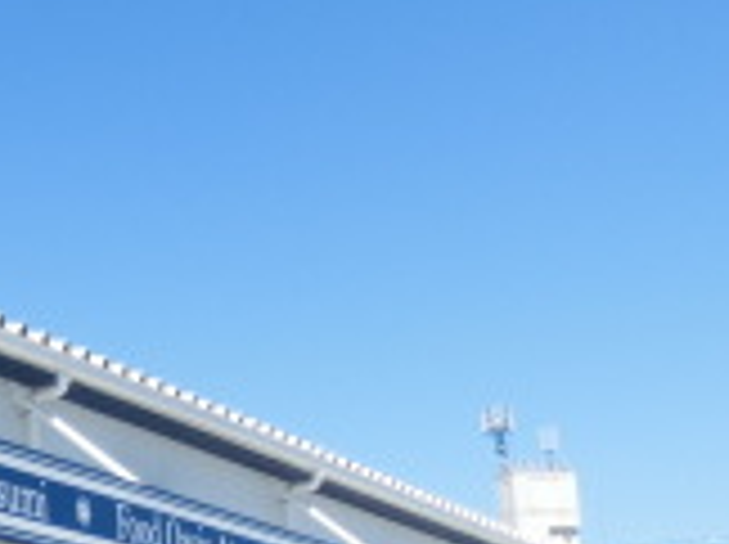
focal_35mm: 95
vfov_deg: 15.4
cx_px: -328
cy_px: 450
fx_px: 1998
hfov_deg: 18.6
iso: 80
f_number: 3
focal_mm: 4.24
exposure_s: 1/1000
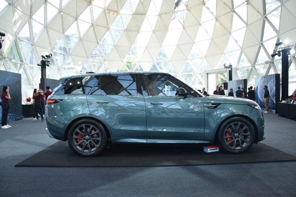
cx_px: 148
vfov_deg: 47.9
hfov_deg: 67.4
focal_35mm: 27
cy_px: 98
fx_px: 222
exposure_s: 1/320
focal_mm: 18
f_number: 4.5
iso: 800
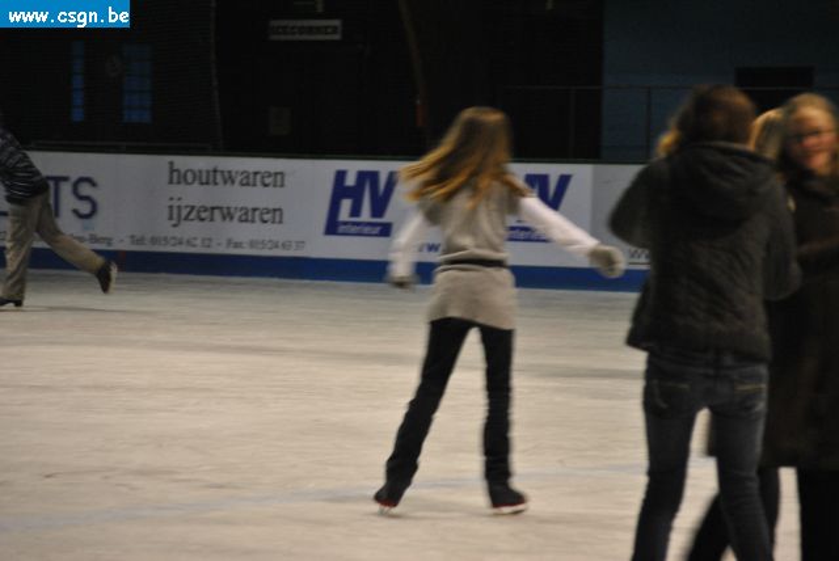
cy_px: 280
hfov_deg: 11.4
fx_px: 4199
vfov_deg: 7.6
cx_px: 420
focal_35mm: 180
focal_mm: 120
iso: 800
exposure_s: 1/25
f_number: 4.8
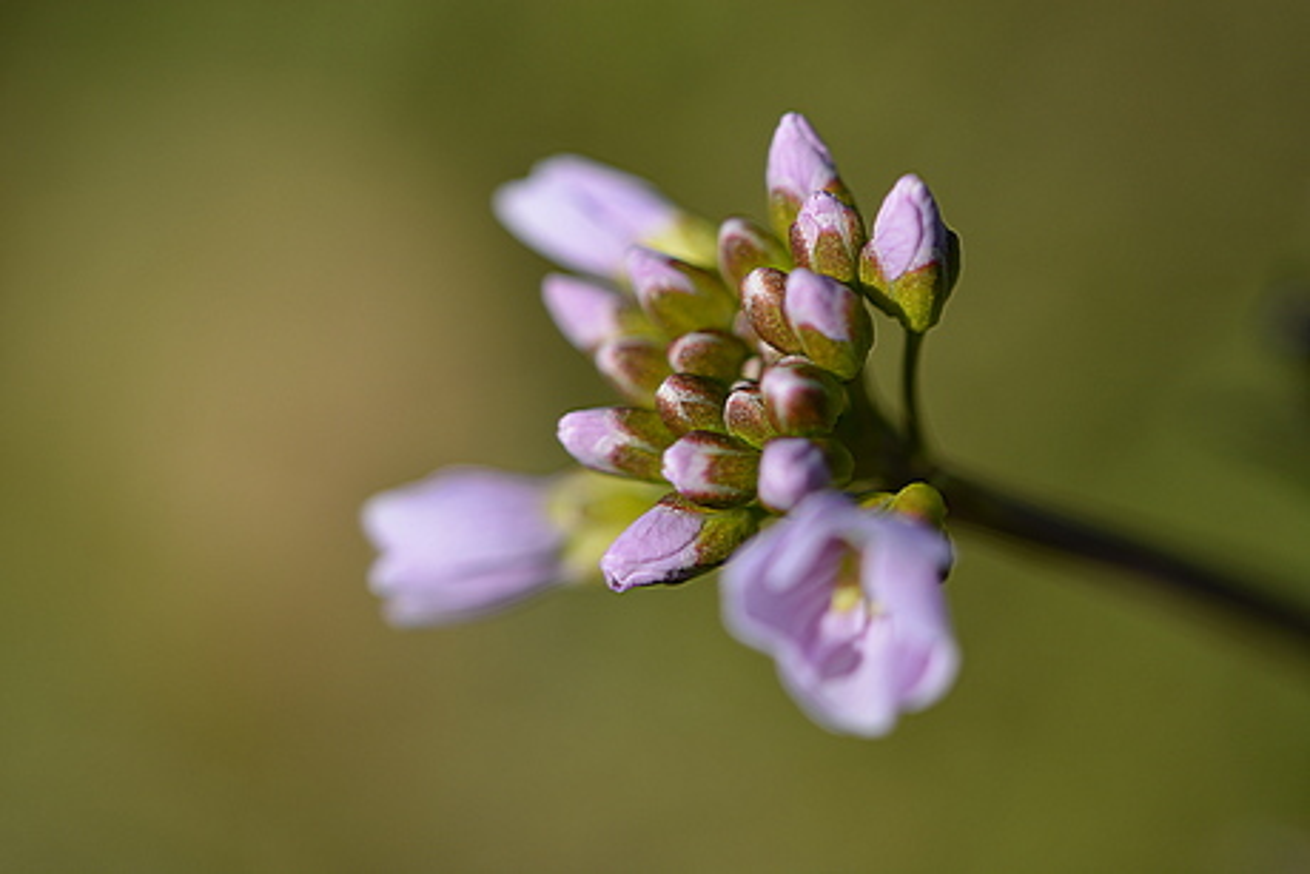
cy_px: 437
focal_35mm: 135
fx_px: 4914
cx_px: 655
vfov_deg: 10.2
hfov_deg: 15.2
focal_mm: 90
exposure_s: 1/1000
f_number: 4.2
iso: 100
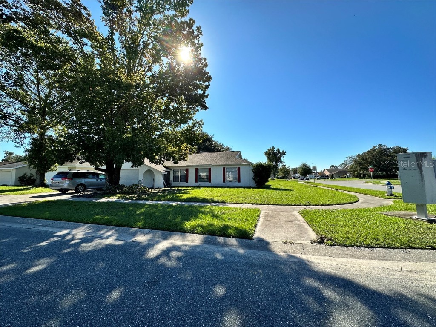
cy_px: 164
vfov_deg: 85.7
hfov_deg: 102.1
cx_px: 218
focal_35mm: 14
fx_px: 176
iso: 50
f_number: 2.2
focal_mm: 2.22
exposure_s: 1/1916
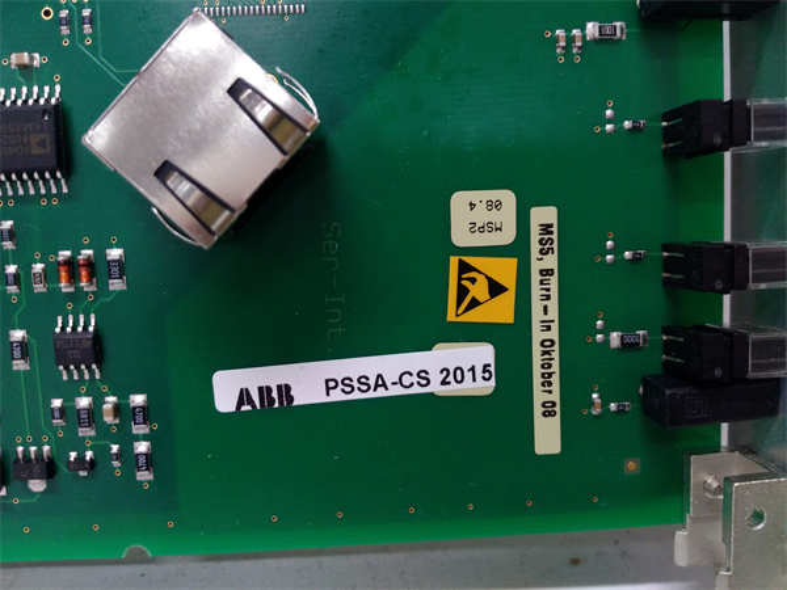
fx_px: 614
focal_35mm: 27
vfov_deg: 51.4
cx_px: 394
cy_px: 295
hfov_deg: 65.3
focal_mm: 3.79
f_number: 2
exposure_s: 1/33
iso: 373
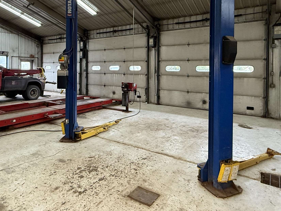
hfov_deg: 66.9
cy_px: 71
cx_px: 117
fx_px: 211
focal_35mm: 26
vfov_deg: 52.1
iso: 500
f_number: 2.2
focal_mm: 2.22
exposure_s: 1/60
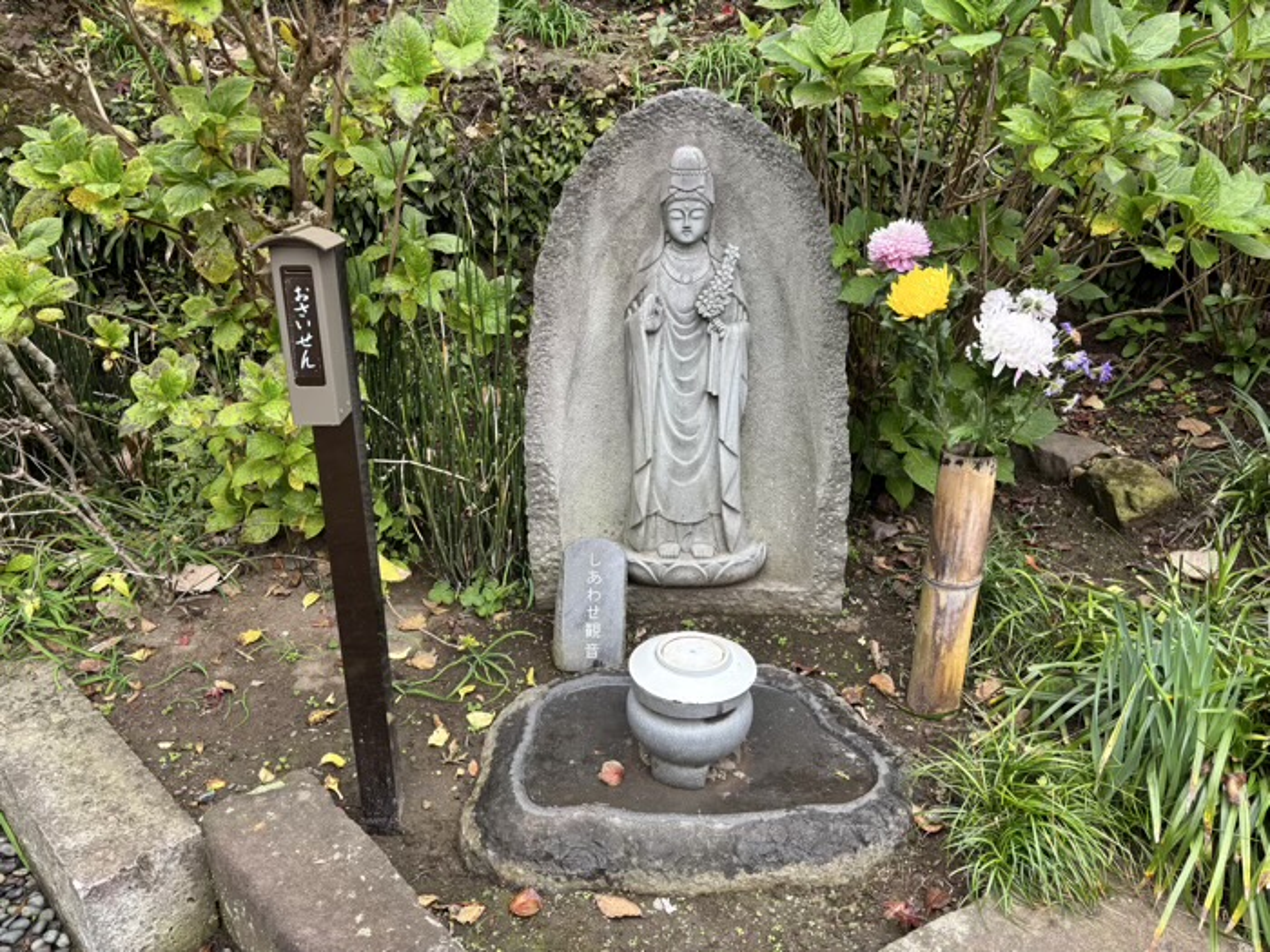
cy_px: 476
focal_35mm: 26
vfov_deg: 53.1
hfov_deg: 67.3
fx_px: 954
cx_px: 635
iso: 100
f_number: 1.6
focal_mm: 5.96
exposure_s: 1/121
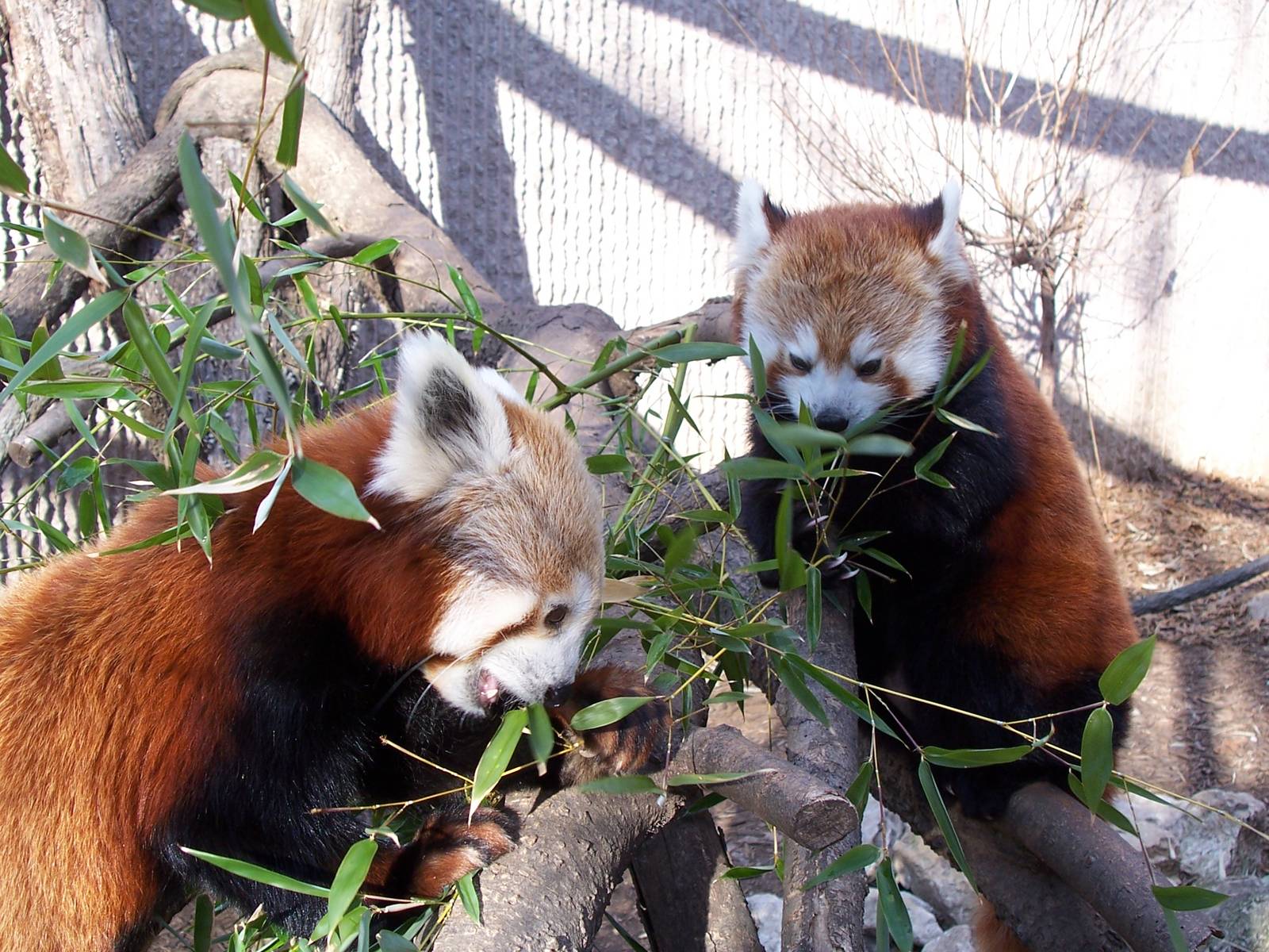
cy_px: 476
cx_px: 634
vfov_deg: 29.1
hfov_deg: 38.2
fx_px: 1833
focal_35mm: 50
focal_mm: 8.6
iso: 80
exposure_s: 1/125
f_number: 3.4
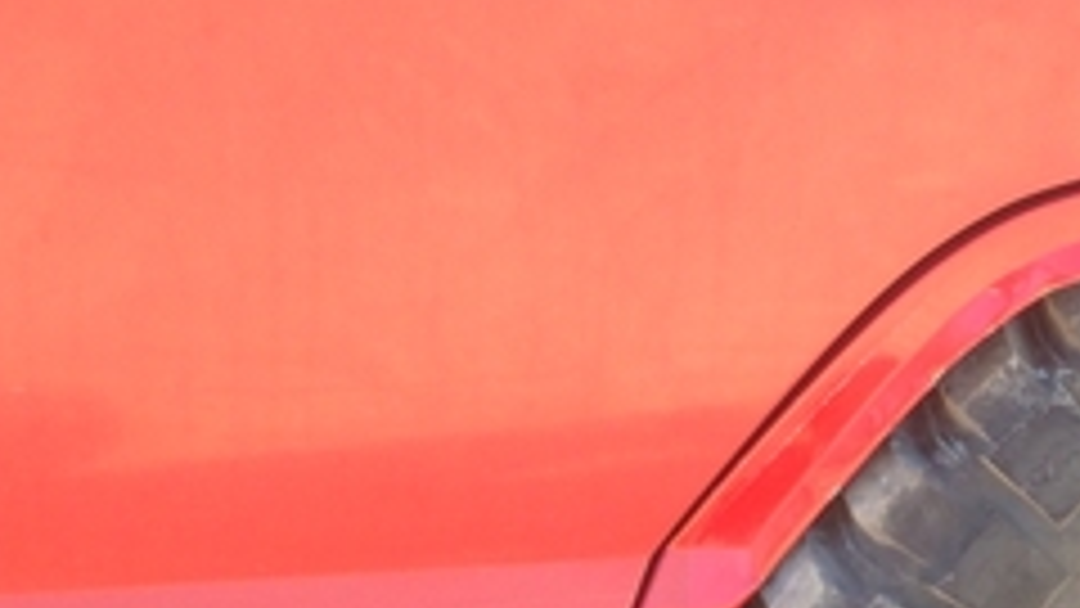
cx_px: 1246
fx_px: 2749
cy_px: 658
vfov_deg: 12.4
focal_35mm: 96
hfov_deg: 20.9
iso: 50
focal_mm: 4.13
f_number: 2.4
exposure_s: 1/127
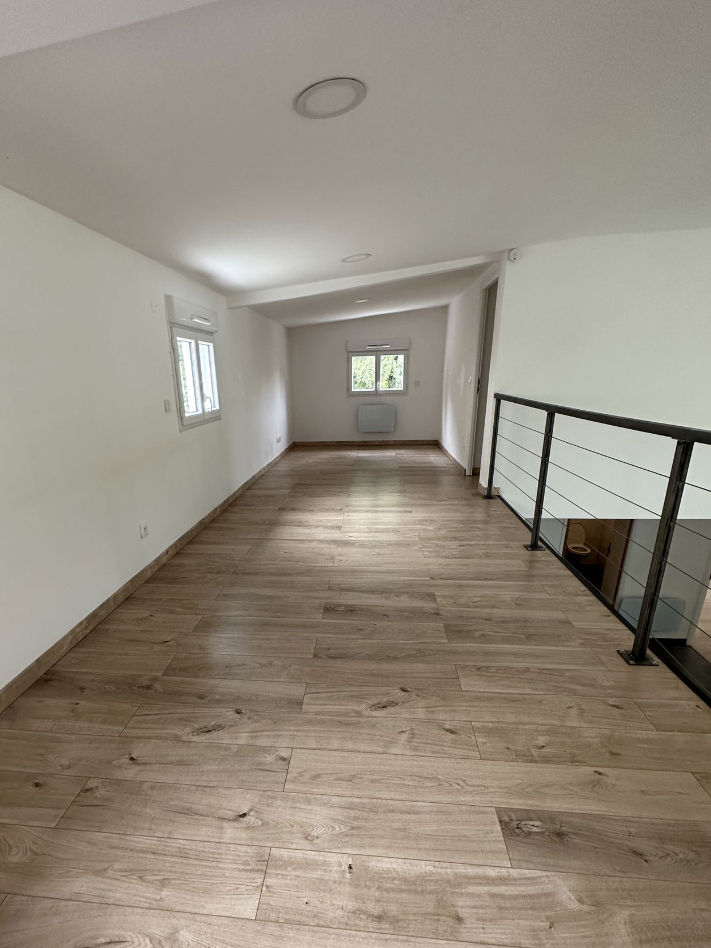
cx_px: 313
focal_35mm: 18
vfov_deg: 86.8
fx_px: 493
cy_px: 564
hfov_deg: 71.3
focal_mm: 2.22
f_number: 2.2
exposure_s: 1/99
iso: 200
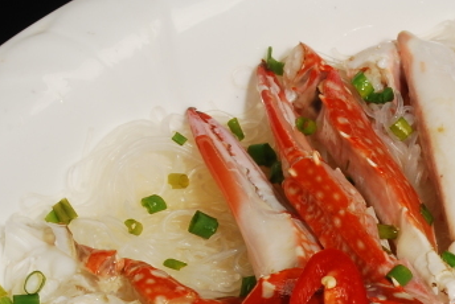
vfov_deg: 6.1
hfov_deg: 9.1
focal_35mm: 223
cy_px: 385
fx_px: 2821
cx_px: 509
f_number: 22
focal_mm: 50
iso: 125
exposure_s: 1/125
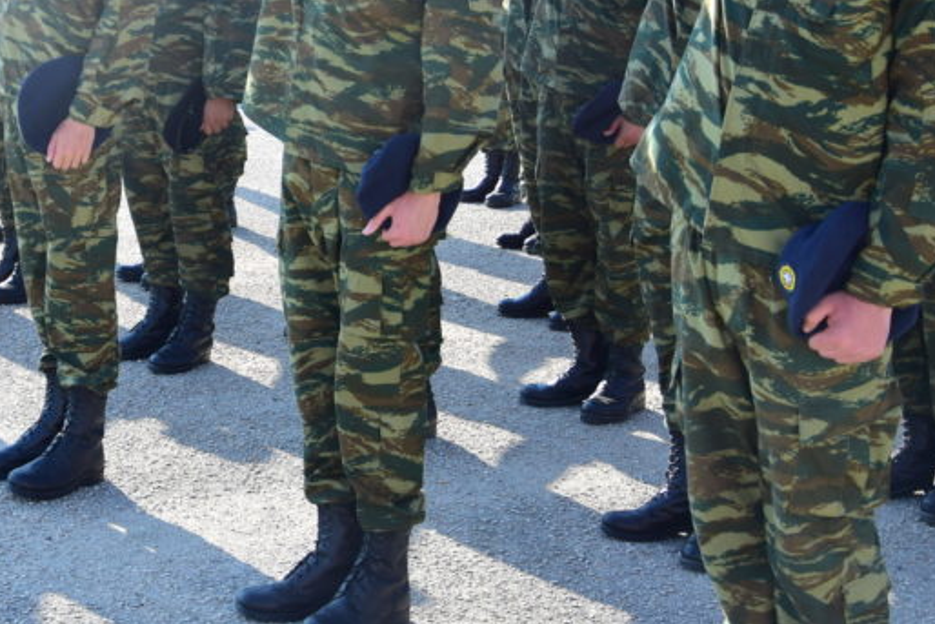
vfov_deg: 16.0
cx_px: 144
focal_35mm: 84
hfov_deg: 23.7
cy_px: 42
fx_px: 2182
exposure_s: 1/250
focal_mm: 24
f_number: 4.5
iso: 100
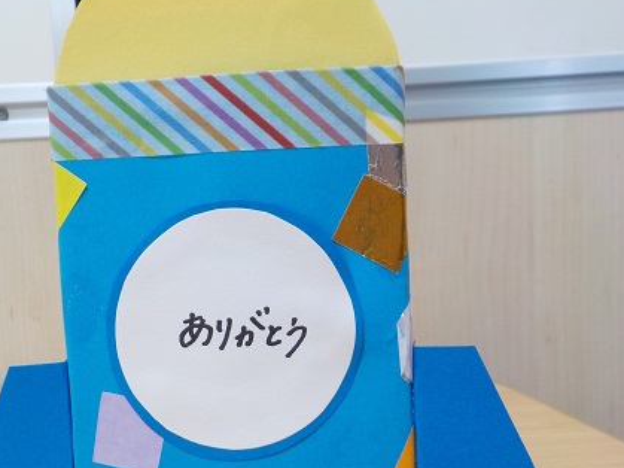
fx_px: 775
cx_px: 229
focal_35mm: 43
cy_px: 319
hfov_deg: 43.5
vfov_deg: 33.2
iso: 180
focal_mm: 4.1
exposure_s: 1/30
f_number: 3.3
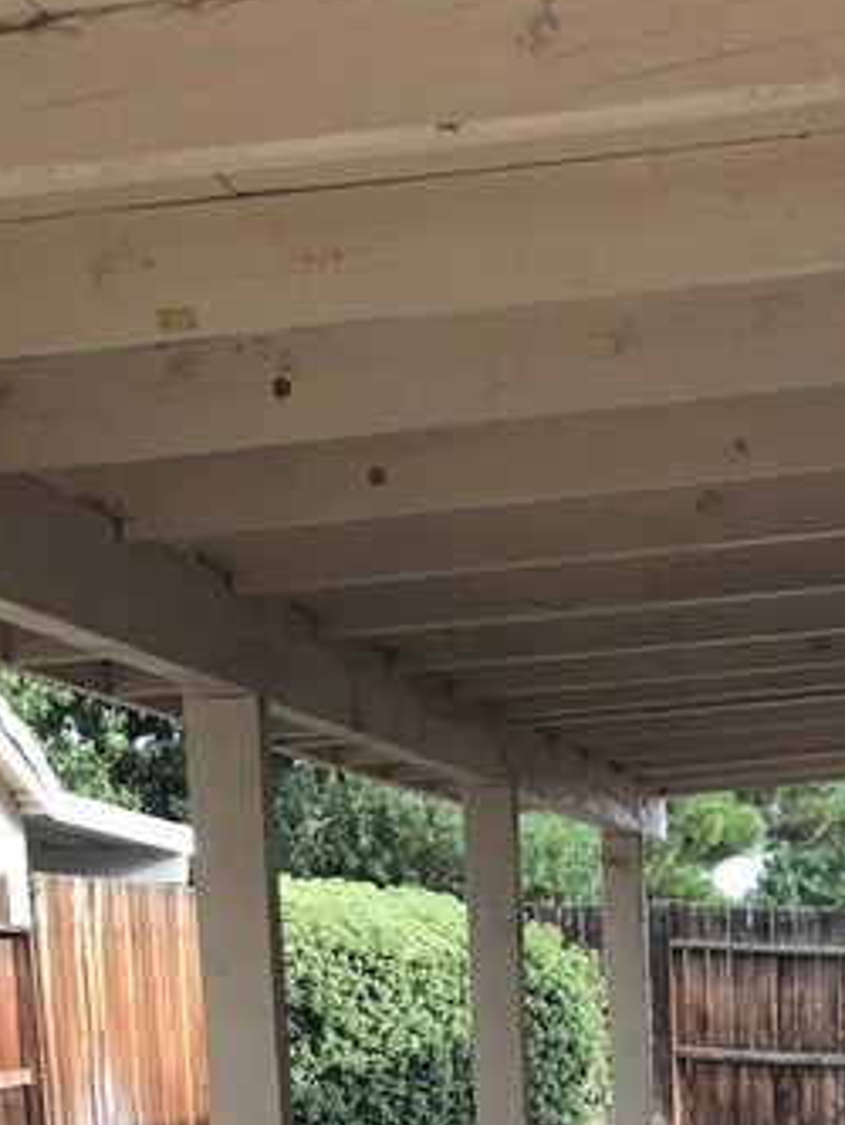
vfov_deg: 20.1
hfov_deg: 16.7
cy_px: 1598
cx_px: 886
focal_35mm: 86
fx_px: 2797
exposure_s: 1/173
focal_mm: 3.99
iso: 20
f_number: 1.8
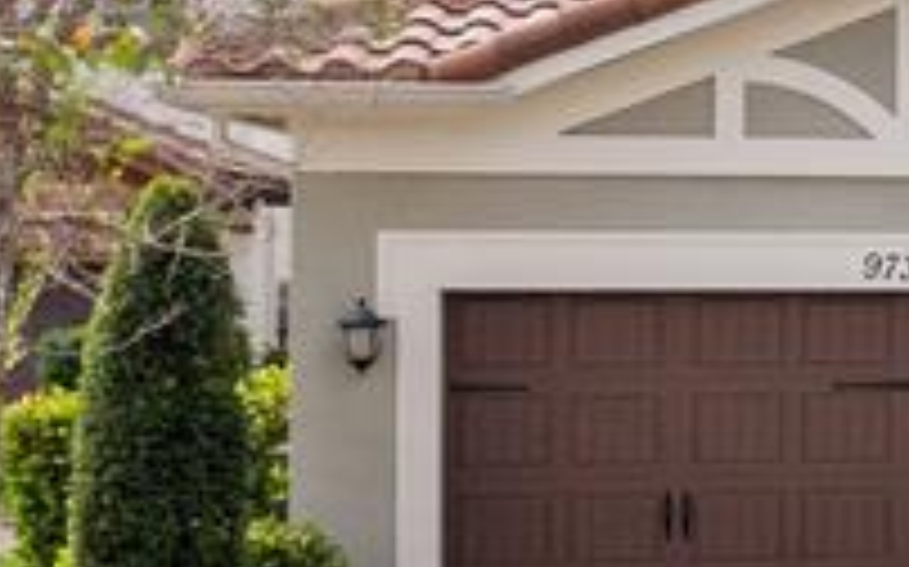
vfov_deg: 11.6
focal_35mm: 113
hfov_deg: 16.2
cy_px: 256
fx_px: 2798
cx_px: 1530
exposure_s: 1/4000
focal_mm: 10.26
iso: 400
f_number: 2.8
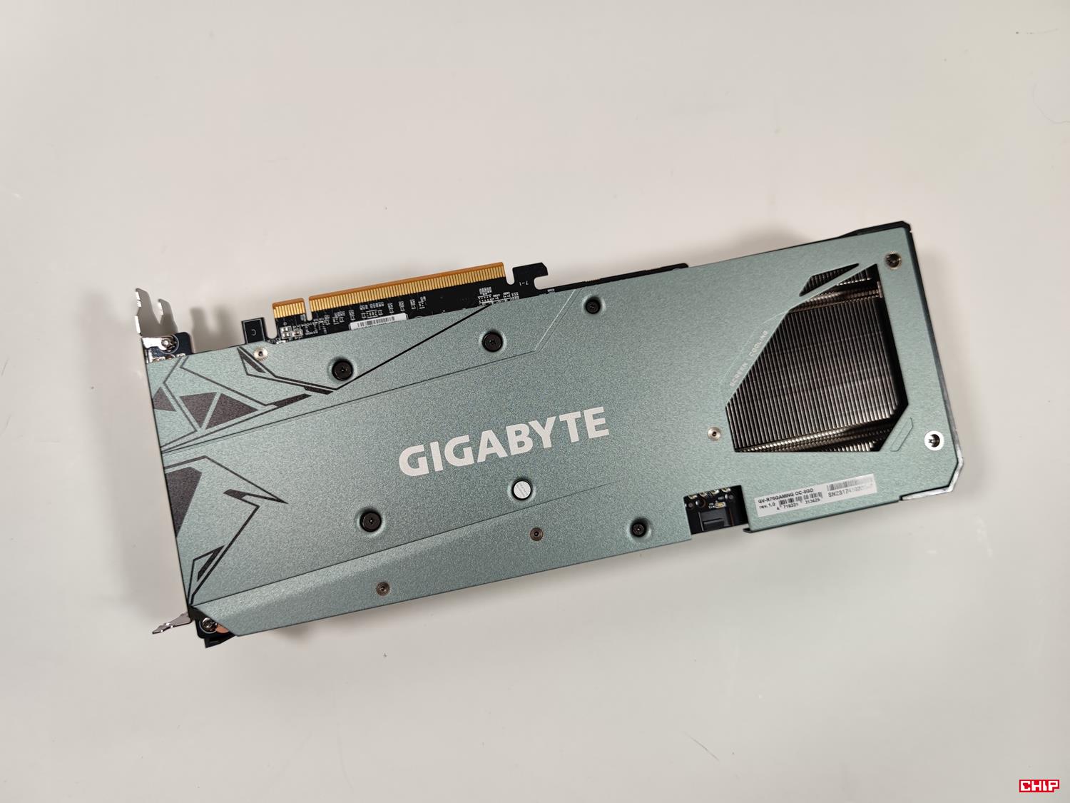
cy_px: 402
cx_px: 535
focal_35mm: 25
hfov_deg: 69.4
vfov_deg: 54.9
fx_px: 773
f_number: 1.85
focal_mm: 6.78
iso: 62
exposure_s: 1/100
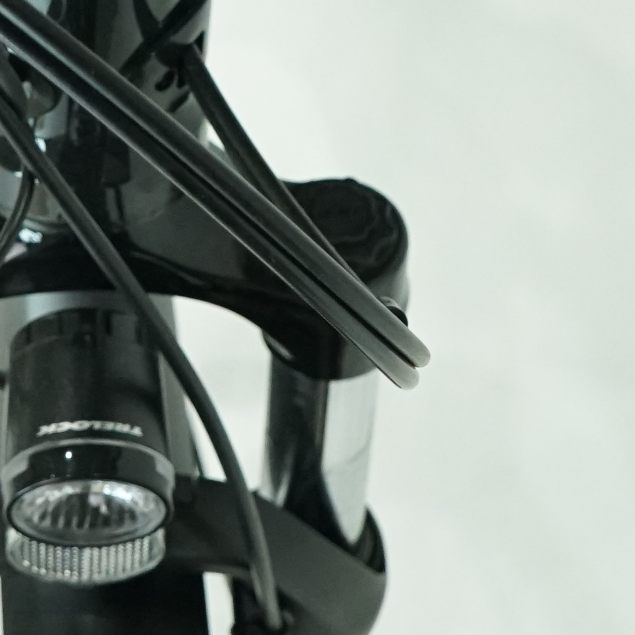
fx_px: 3030
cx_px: 107
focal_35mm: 146
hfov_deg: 11.9
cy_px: -77
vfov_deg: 11.8
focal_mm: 29
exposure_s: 1/200
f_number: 6.3
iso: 2500
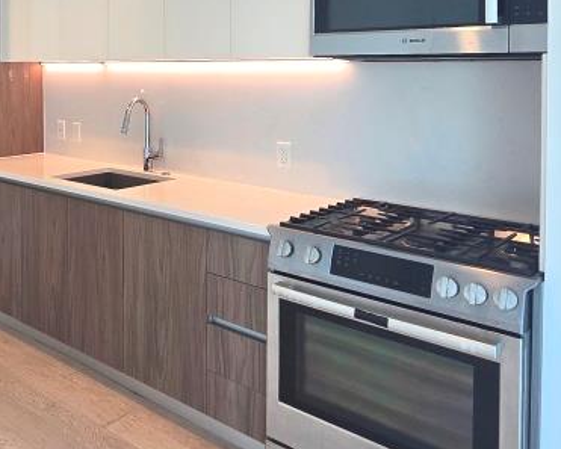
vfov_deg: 40.5
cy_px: 89
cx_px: 95
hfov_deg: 48.0
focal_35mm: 35
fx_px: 581
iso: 64
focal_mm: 2.2
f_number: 2.2
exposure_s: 1/125
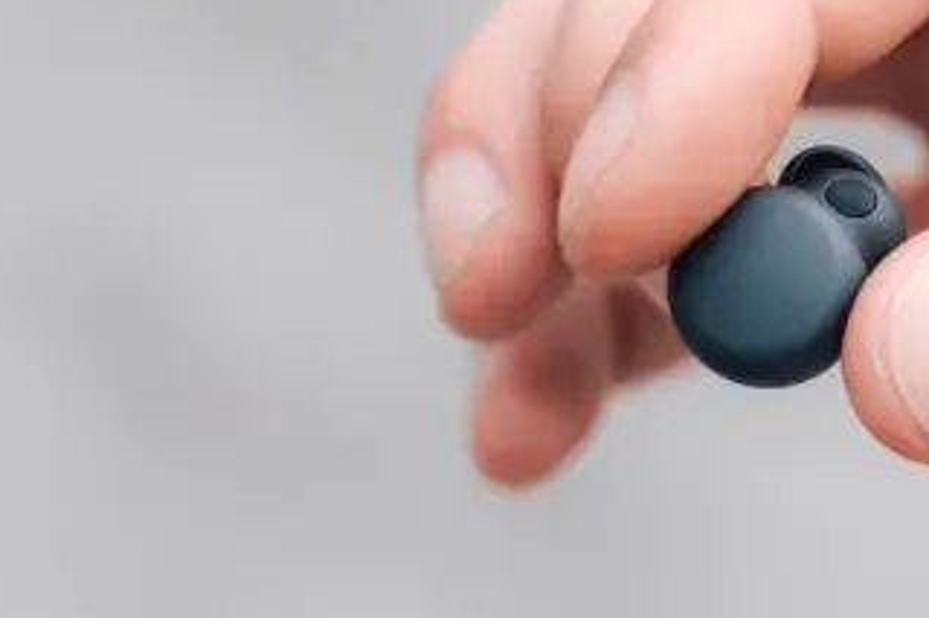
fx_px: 3611
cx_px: 978
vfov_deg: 9.8
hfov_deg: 14.4
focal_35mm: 140
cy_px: 512
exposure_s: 1/2000
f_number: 2.2
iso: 125
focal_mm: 35
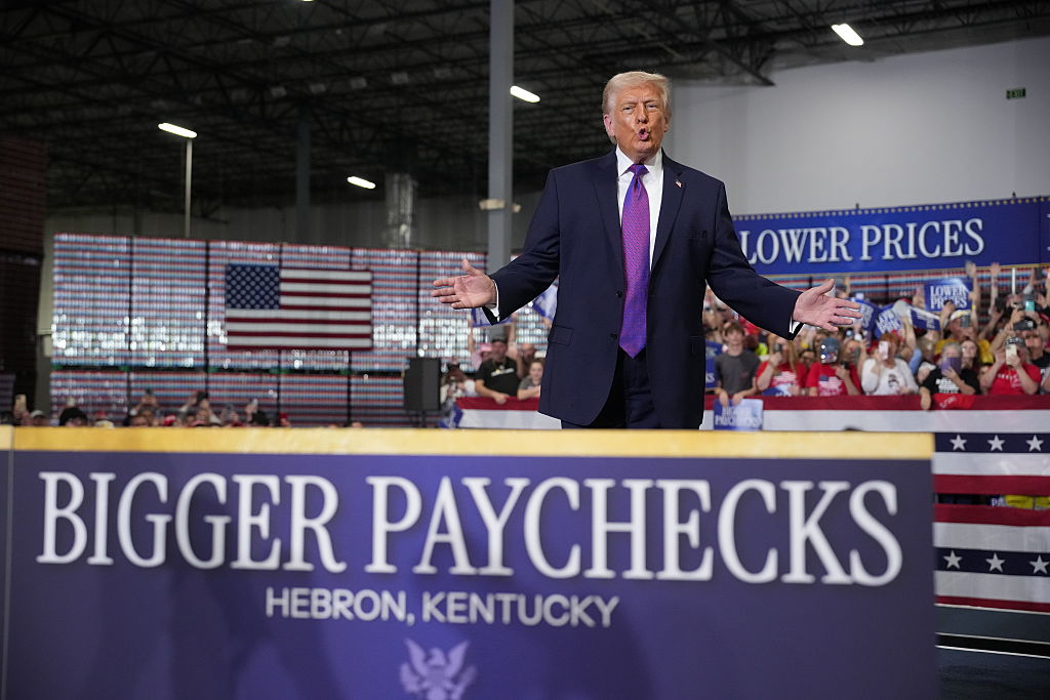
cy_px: 350
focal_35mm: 46
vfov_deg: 29.3
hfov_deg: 42.7
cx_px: 525
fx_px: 1342
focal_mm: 46
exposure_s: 1/1250
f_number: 2.8
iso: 4000
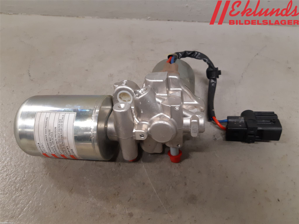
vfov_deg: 53.1
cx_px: 150
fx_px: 225
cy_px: 112
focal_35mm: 26
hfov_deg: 67.3
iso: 160
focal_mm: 3.93
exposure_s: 1/50
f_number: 1.7
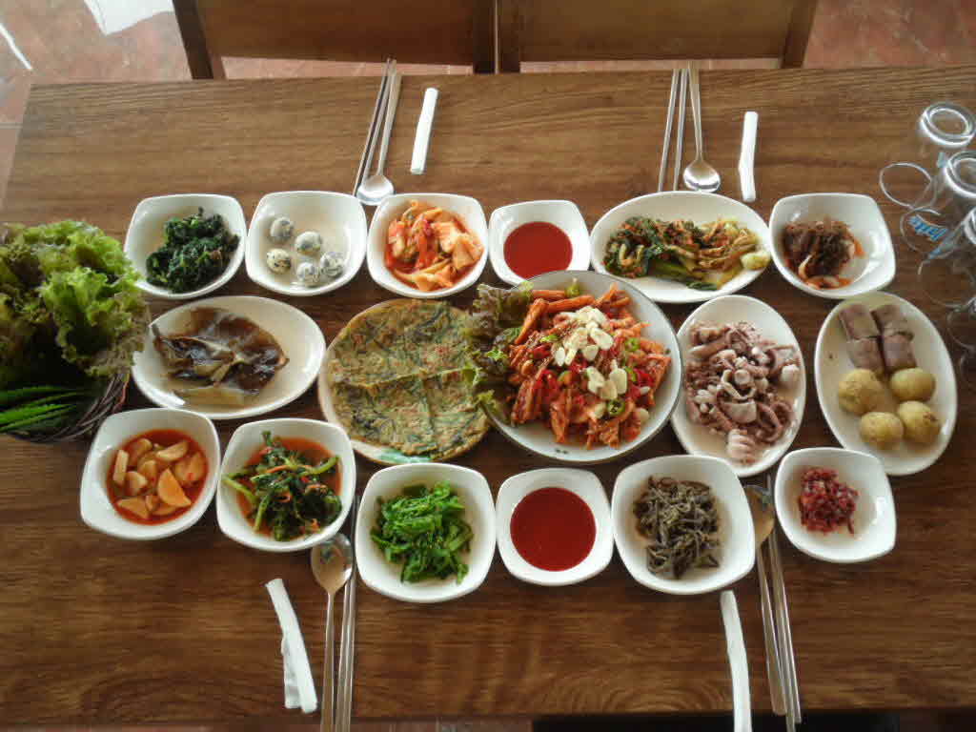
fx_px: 902
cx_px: 488
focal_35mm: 32
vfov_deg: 44.2
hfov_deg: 56.8
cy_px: 366
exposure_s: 1/45
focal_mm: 5.7
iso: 160
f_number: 3.7
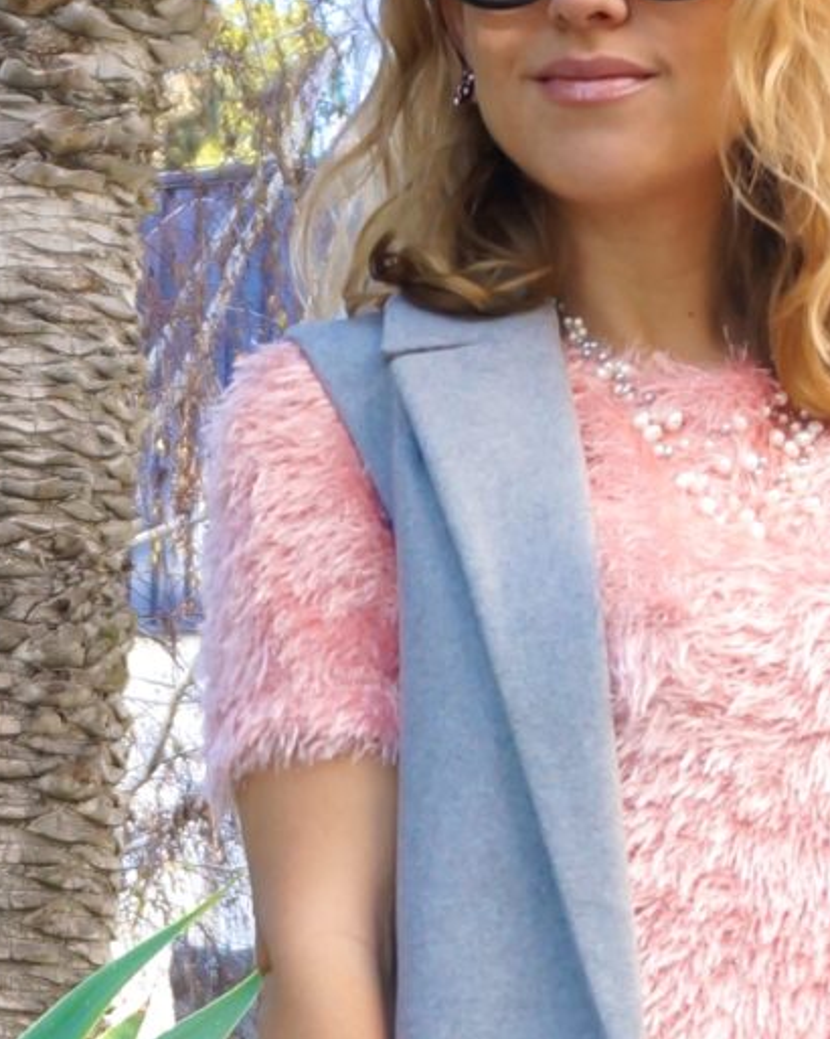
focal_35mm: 147
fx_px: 4527
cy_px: 1430
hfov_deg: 10.4
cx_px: 46
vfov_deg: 12.6
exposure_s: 1/400
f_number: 4
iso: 400
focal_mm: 21
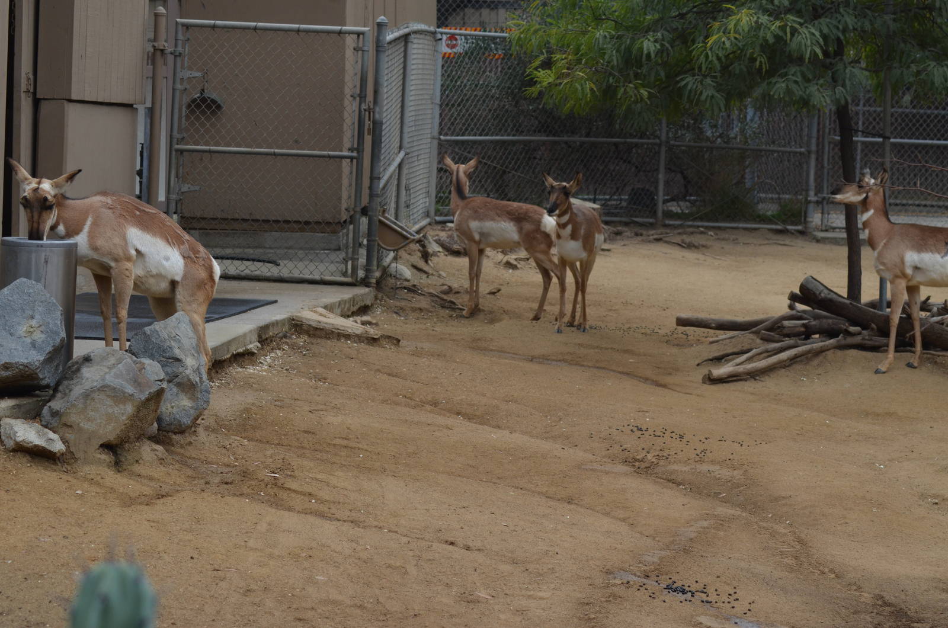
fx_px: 2759
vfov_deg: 13.0
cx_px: 474
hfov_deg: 19.5
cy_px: 314
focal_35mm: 105
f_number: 5.6
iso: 360
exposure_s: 1/500
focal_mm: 70
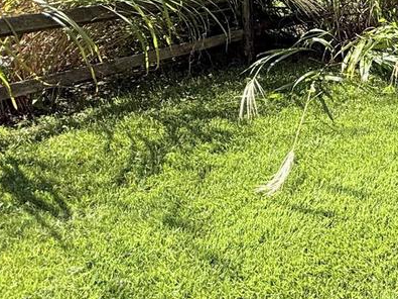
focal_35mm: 51
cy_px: 67
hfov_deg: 26.1
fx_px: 586
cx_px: 615
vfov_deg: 28.0
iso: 50
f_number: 2.2
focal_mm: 2.22
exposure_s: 1/955
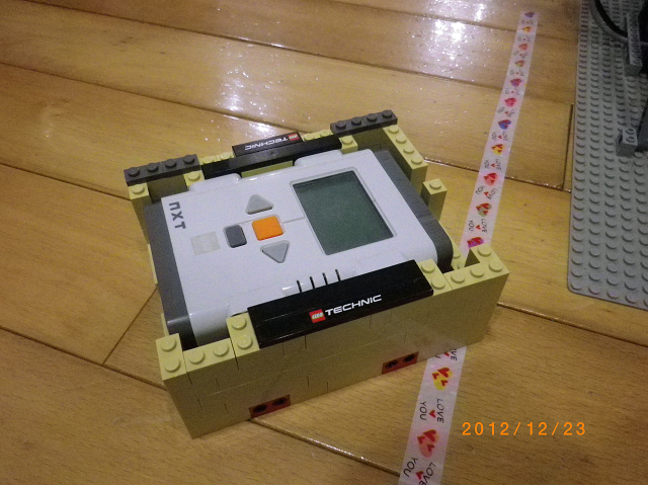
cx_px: 324
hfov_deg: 63.4
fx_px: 524
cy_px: 243
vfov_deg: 49.7
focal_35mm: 28
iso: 800
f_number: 3.2
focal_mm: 5
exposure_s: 1/50
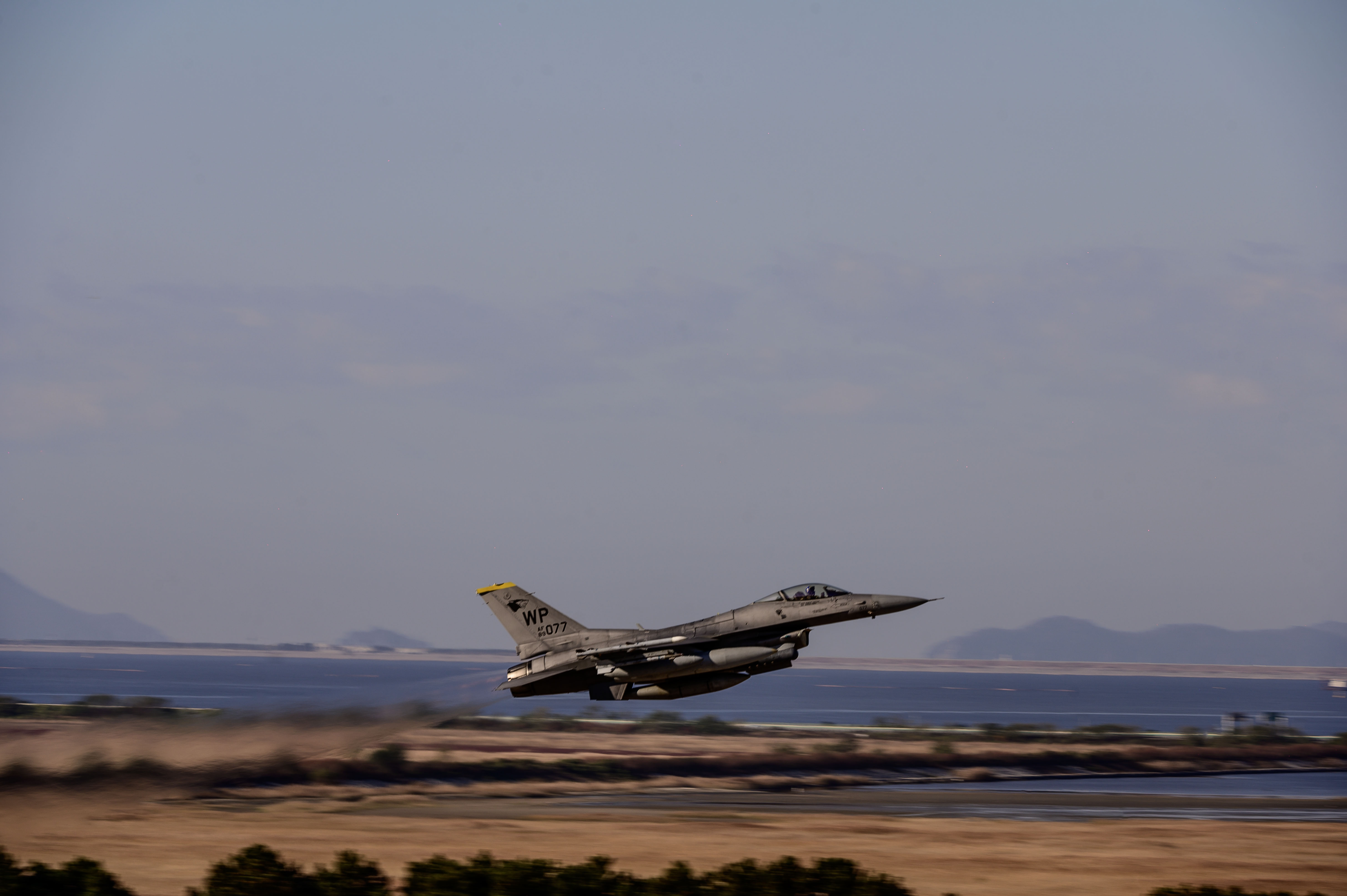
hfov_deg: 8.2
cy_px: 448
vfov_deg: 5.5
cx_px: 674
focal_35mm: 250
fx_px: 9348
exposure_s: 1/250
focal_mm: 250
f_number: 8
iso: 50
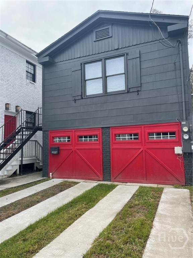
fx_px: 193
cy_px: 129
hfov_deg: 53.1
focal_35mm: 26
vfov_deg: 67.3
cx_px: 96
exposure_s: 1/1667
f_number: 1.6
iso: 32
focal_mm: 4.2
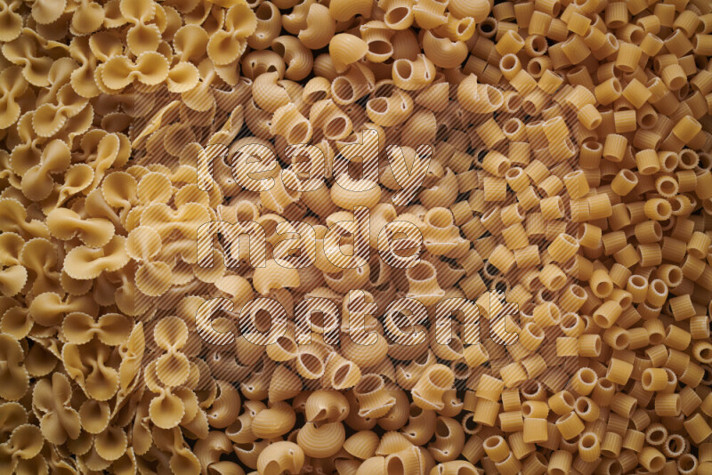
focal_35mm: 50
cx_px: 356
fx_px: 989
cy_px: 238
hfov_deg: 39.6
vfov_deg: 27.0
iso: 160
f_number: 8
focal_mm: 50
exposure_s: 1/100
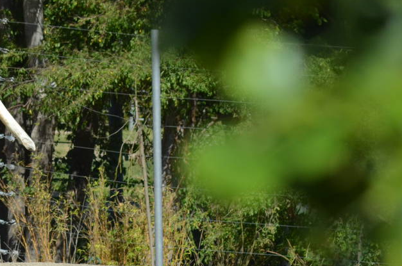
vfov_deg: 3.1
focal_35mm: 444
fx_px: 4947
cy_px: 60
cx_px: 52
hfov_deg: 4.6
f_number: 7.1
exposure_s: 1/1600
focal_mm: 116
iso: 400
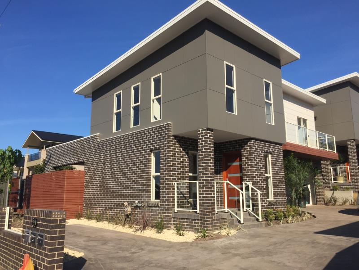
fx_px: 301
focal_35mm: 29
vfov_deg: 48.2
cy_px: 135
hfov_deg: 61.7
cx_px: 180
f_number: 2.2
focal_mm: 4.15
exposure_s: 1/2475
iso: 32
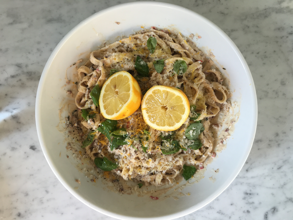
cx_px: 146
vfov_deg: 48.2
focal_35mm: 29
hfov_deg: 61.7
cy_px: 110
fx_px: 245
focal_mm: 4.15
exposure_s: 1/100
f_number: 2.2
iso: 40
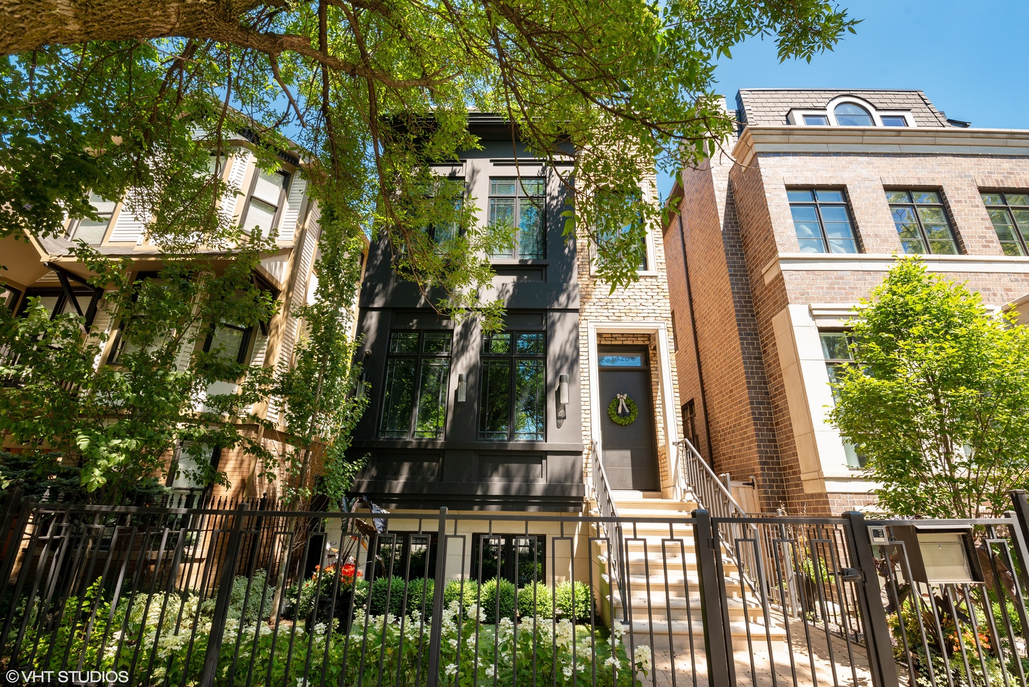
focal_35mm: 15
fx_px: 429
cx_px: 514
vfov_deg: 77.4
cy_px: 344
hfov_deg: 100.4
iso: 200
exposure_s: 1/80
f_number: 8
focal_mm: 15
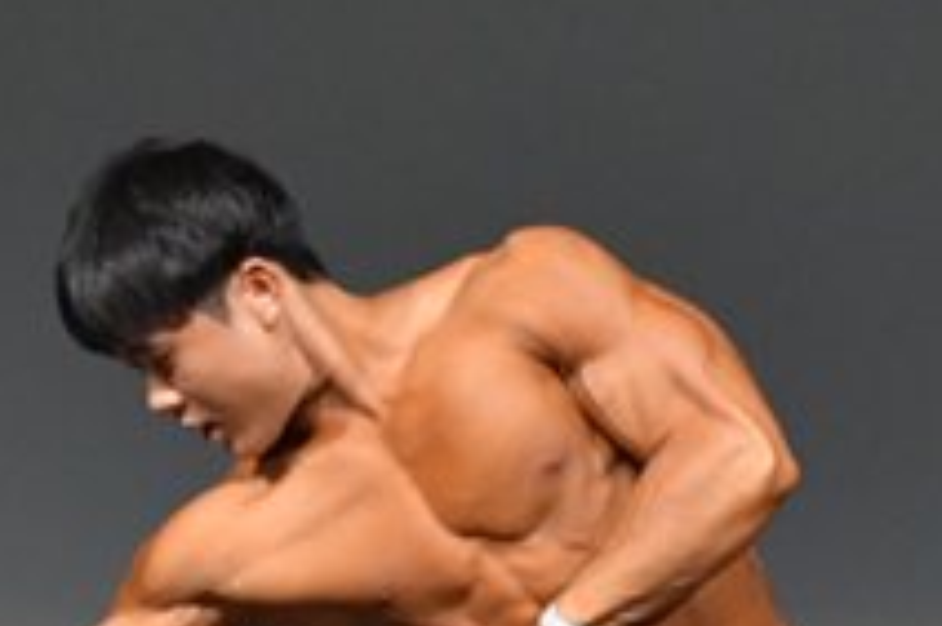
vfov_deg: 1.1
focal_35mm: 1259
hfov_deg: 1.6
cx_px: 362
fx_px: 32917
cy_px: 519
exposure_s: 1/400
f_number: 5.6
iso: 4000
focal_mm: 230
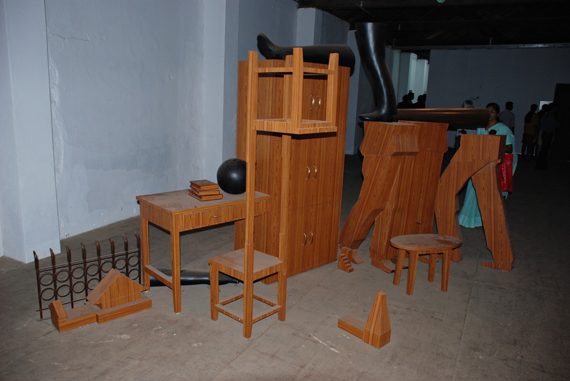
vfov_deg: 43.7
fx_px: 475
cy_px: 190
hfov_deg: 61.9
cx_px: 285
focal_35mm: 30
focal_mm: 20
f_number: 3.8
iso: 200
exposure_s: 1/60
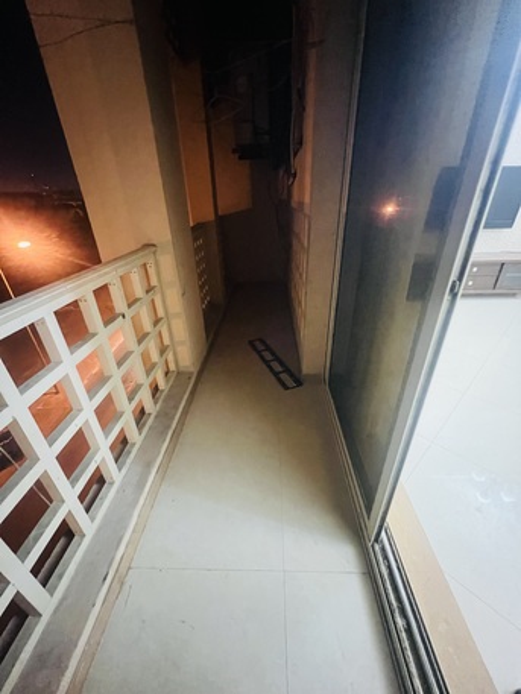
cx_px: 260
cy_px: 347
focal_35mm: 13
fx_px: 261
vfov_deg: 106.2
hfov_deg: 89.9
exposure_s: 1/25
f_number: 1.8
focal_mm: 1.57
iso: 1250
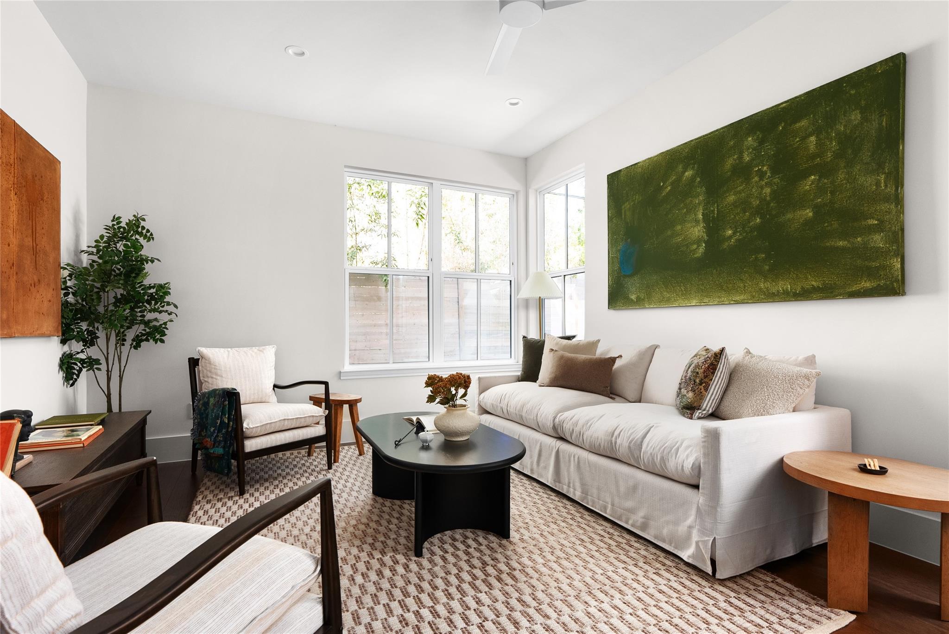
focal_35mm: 17
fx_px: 448
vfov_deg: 70.5
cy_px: 317
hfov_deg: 93.3
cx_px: 474
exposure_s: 1/60
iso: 400
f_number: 7.1
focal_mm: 17
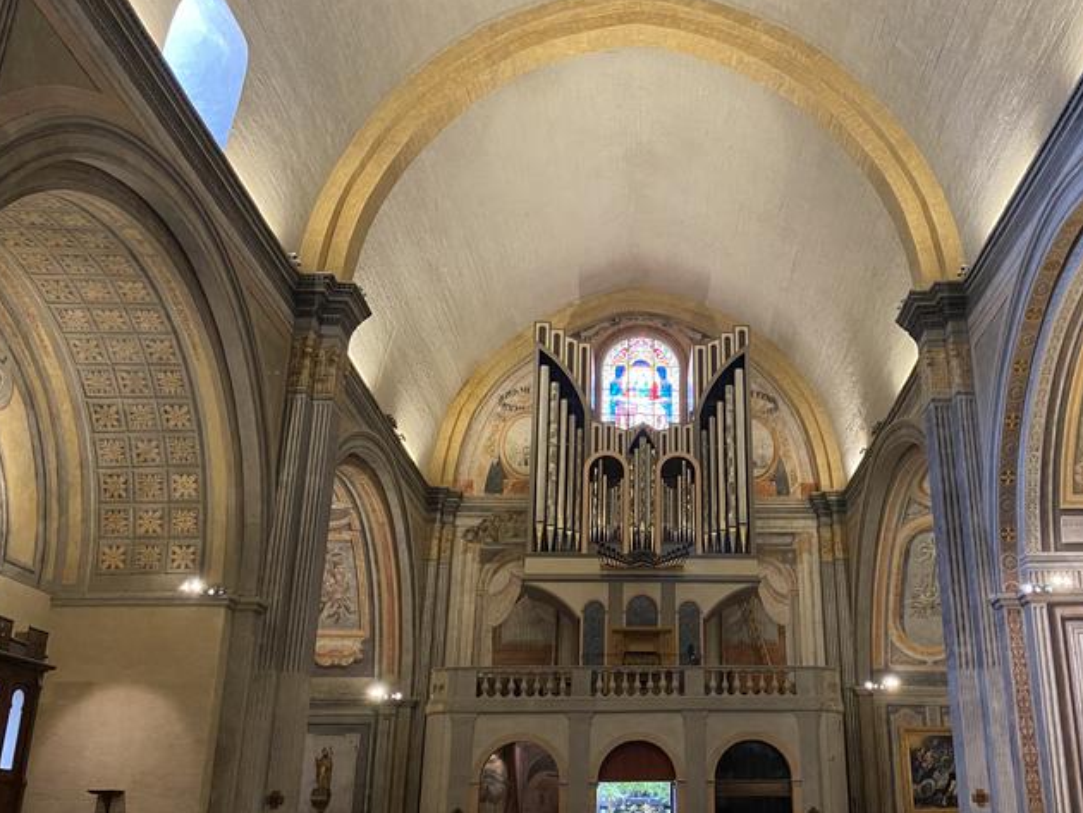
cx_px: 667
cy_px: 480
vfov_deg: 42.8
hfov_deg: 54.8
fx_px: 1033
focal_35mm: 33
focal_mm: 4.25
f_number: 1.8
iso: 500
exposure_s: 1/33
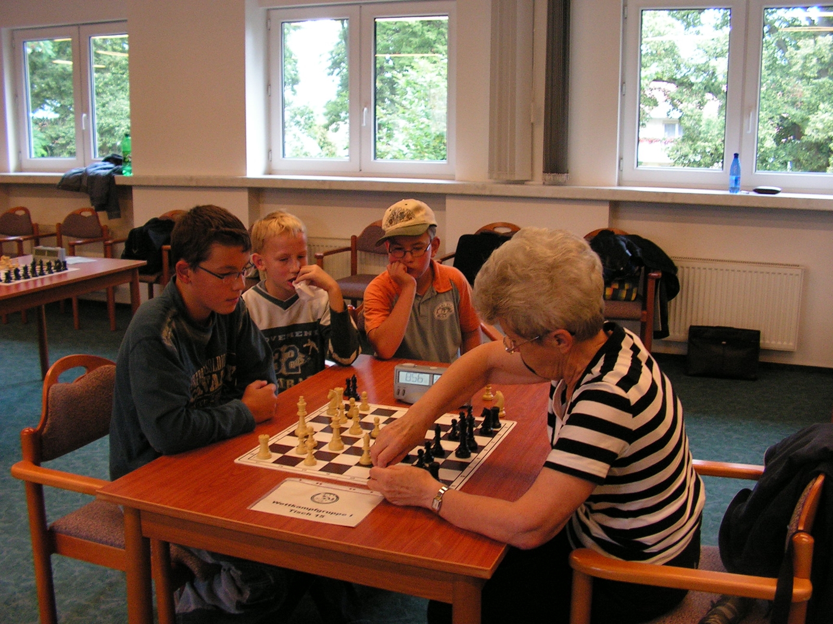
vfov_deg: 39.7
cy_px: 312
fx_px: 866
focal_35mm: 36
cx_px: 416
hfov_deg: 51.4
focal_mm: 6
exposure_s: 1/40
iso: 160
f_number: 3.2
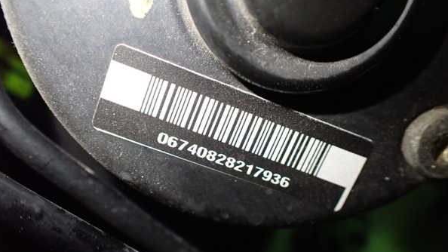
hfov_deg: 59.5
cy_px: 143
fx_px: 392
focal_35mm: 33
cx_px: 222
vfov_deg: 35.6
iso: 640
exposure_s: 1/125
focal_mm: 5.4
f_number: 2.3
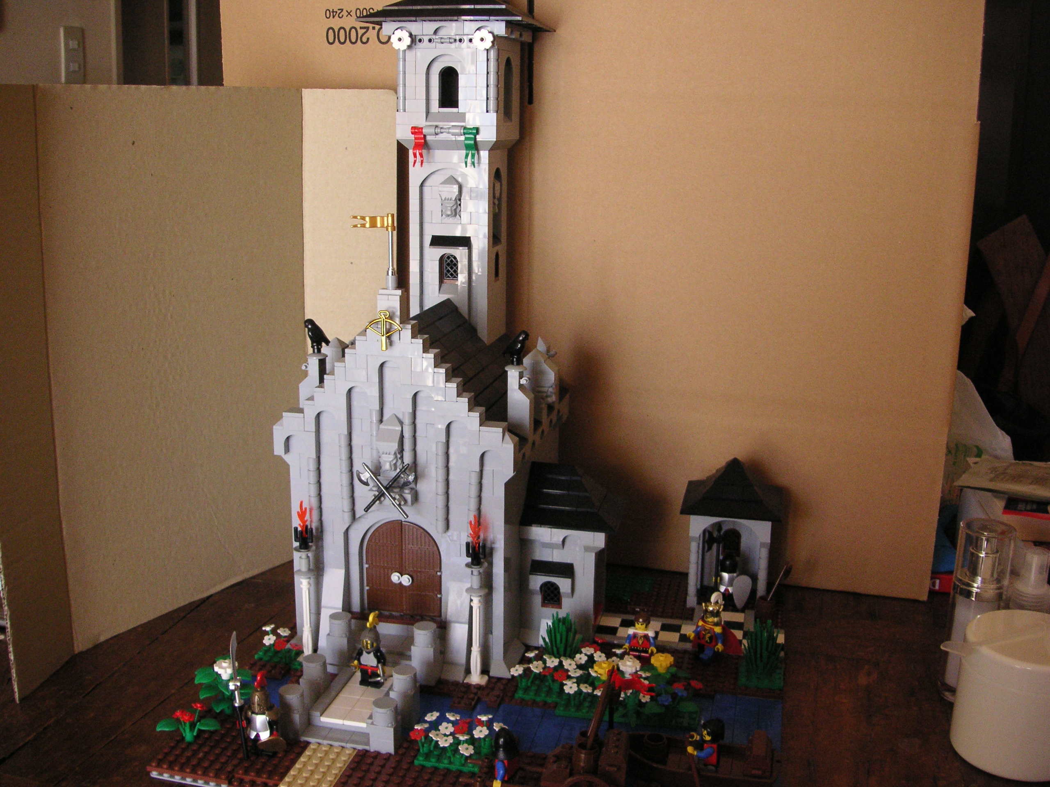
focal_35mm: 37
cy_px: 394
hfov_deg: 50.1
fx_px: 1122
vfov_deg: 38.7
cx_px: 525
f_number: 2.8
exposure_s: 1/45
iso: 125
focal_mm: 6.1
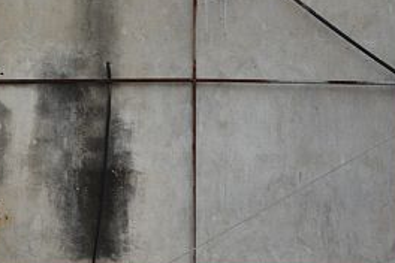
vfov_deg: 5.7
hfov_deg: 8.5
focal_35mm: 236
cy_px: 567
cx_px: -199
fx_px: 2589
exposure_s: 1/400
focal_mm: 52
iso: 100
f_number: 3.5
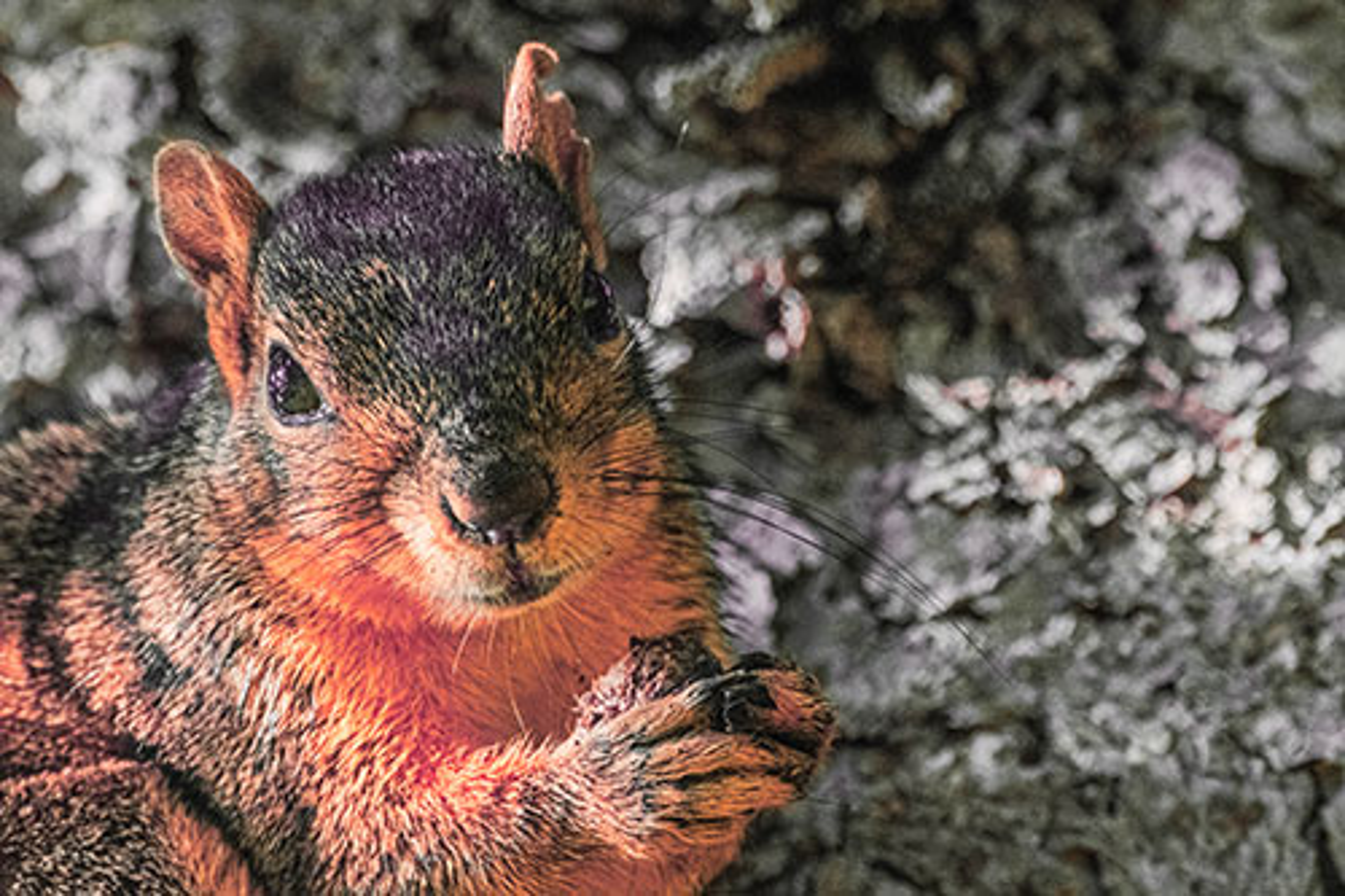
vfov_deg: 1.7
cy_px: 448
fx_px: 29877
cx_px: 672
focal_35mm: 800
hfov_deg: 2.6
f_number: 12
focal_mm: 800
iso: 11400
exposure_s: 1/800
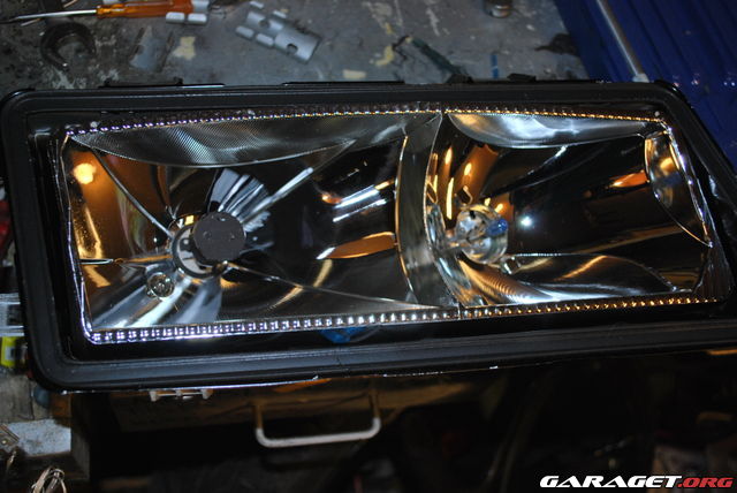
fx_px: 861
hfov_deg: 46.4
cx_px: 368
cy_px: 246
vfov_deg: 32.0
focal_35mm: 42
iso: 200
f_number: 4.5
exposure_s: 1/60
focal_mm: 28
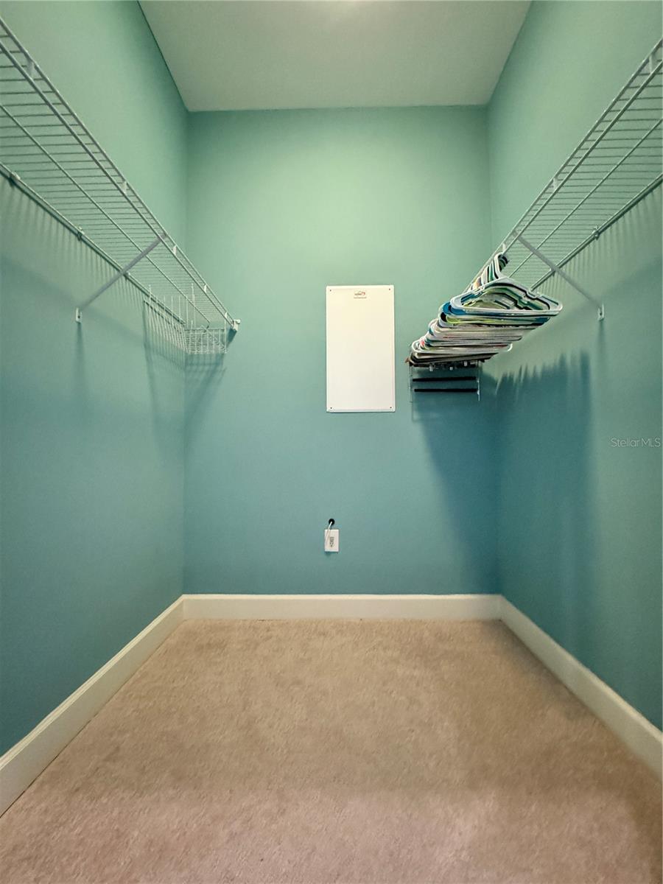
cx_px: 332
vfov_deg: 102.1
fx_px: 358
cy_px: 442
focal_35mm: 14
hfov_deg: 85.7
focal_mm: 2.22
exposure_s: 1/60
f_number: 2.2
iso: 1250
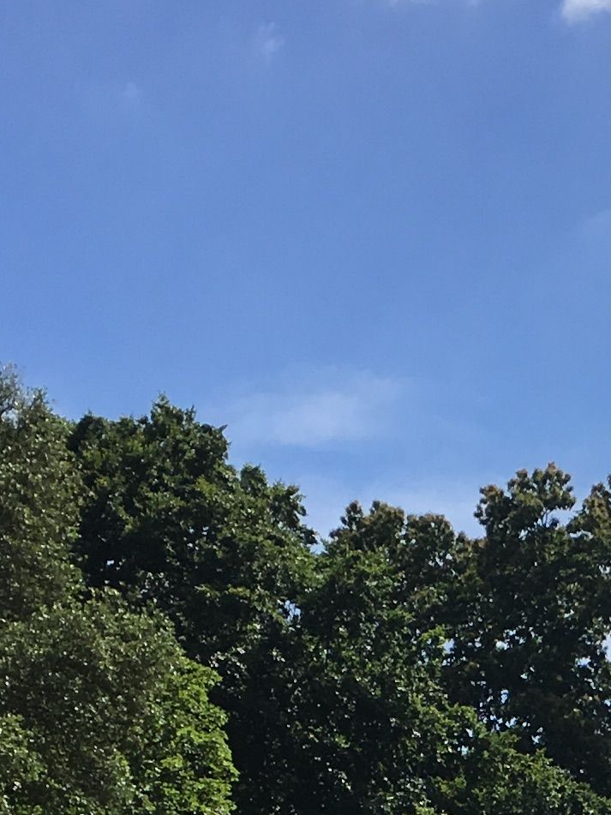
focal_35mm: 123
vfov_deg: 14.4
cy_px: 1400
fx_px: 2895
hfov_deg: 11.8
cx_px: 727
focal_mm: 4.15
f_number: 2.2
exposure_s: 1/2198
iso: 25
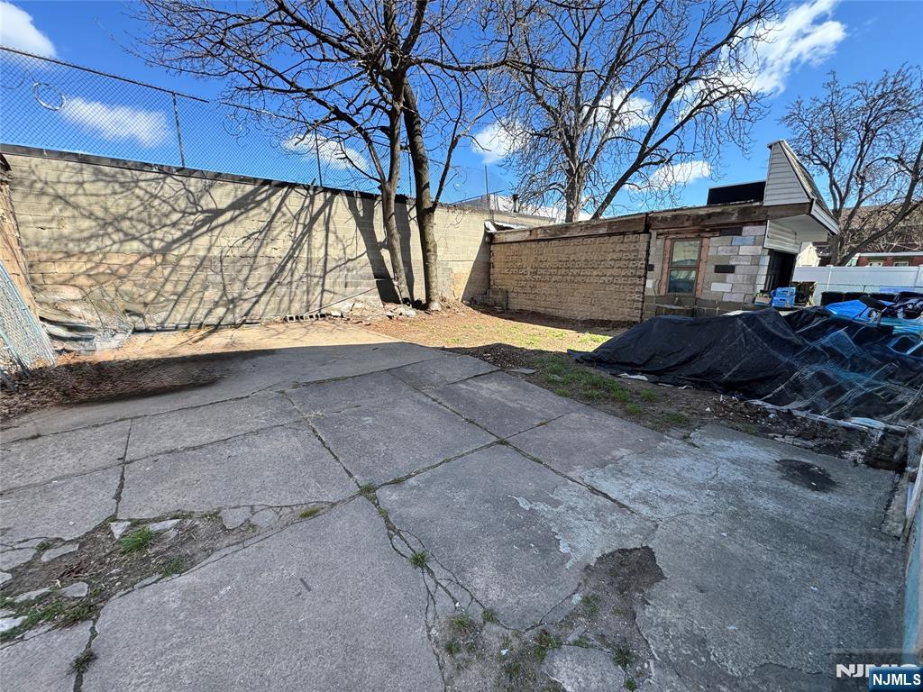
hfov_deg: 102.1
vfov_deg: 85.7
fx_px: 373
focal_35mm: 14
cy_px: 346
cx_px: 462
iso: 40
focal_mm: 2.22
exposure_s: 1/552
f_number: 2.2
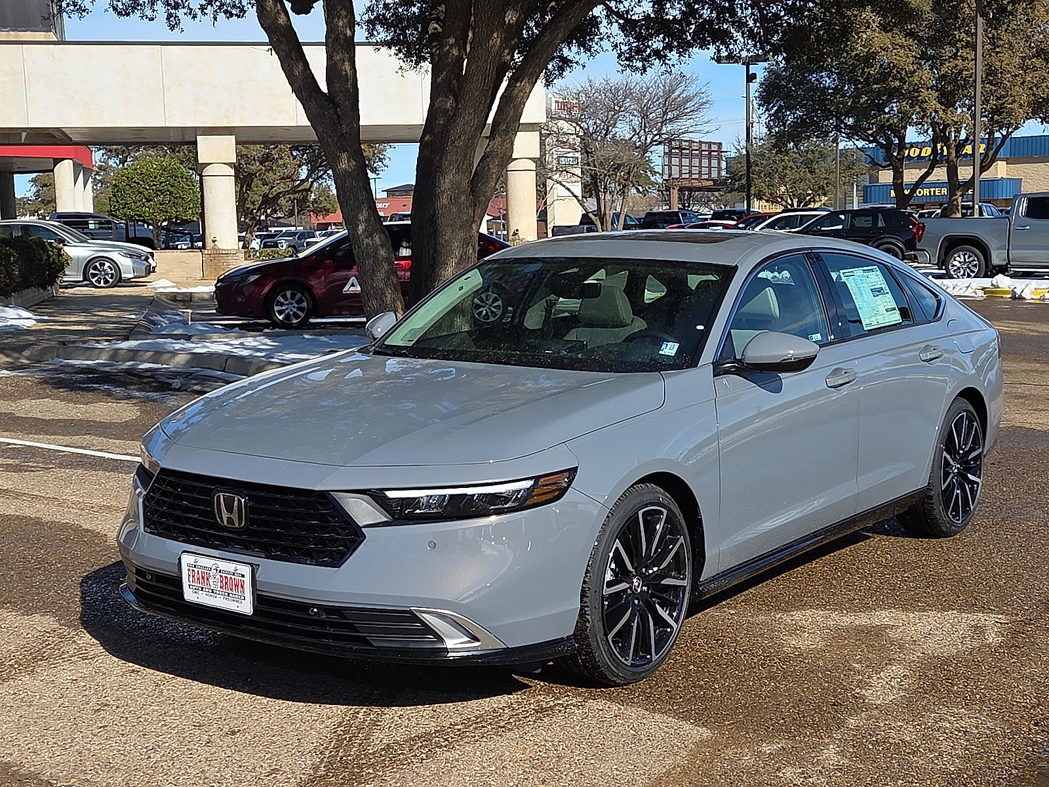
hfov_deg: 38.2
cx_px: 524
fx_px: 1515
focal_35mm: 50
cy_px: 394
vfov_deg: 29.1
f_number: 1.8
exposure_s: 1/10000
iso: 76
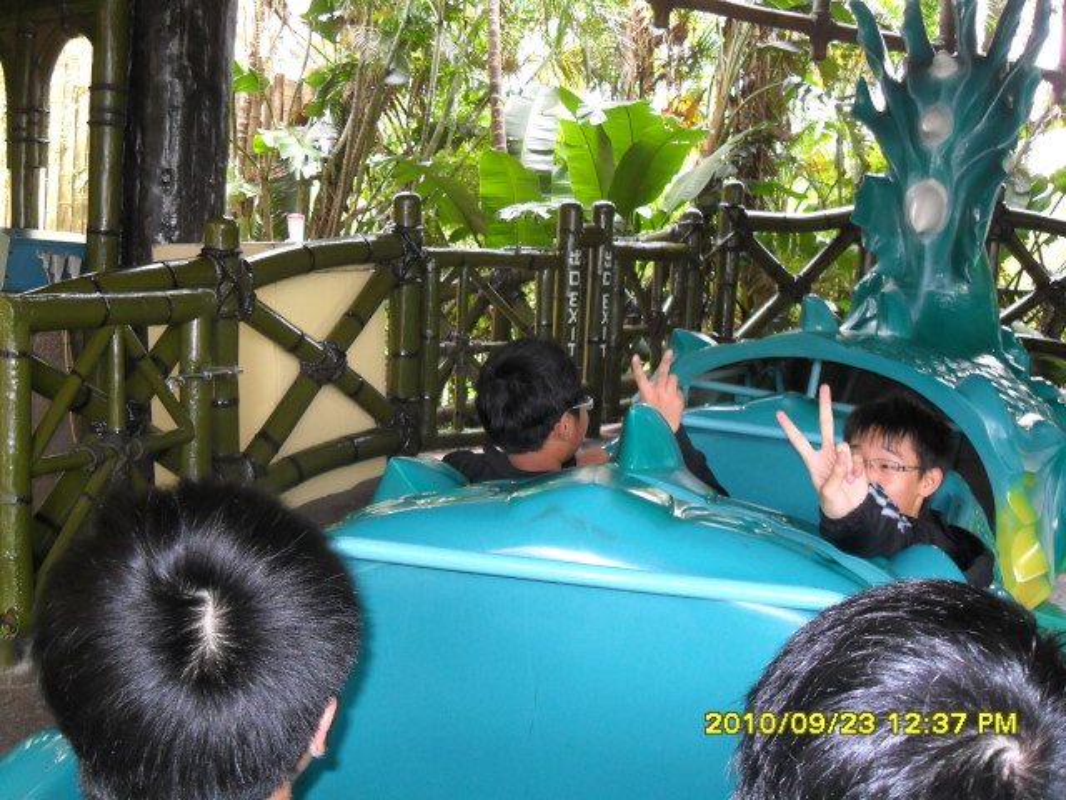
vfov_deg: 40.7
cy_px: 400
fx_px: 1078
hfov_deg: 52.6
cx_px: 533
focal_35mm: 35
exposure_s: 1/45
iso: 160
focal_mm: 6.2
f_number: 2.8
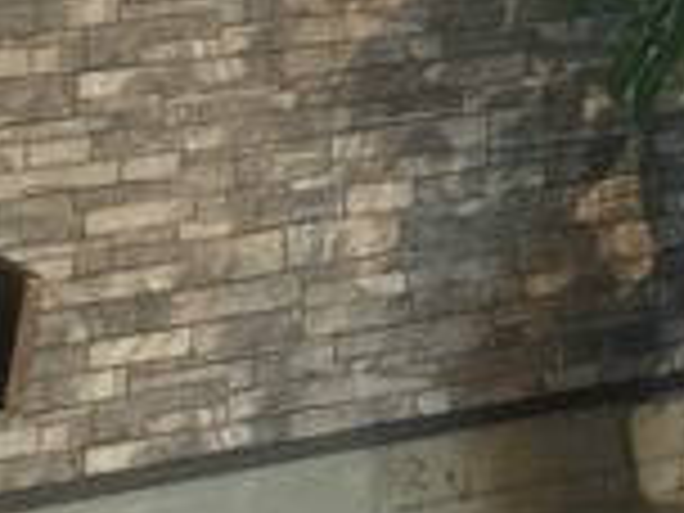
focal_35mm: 196
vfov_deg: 7.4
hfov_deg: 9.7
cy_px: -374
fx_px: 3873
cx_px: 1143
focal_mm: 4.15
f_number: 2.2
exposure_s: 1/30
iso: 125
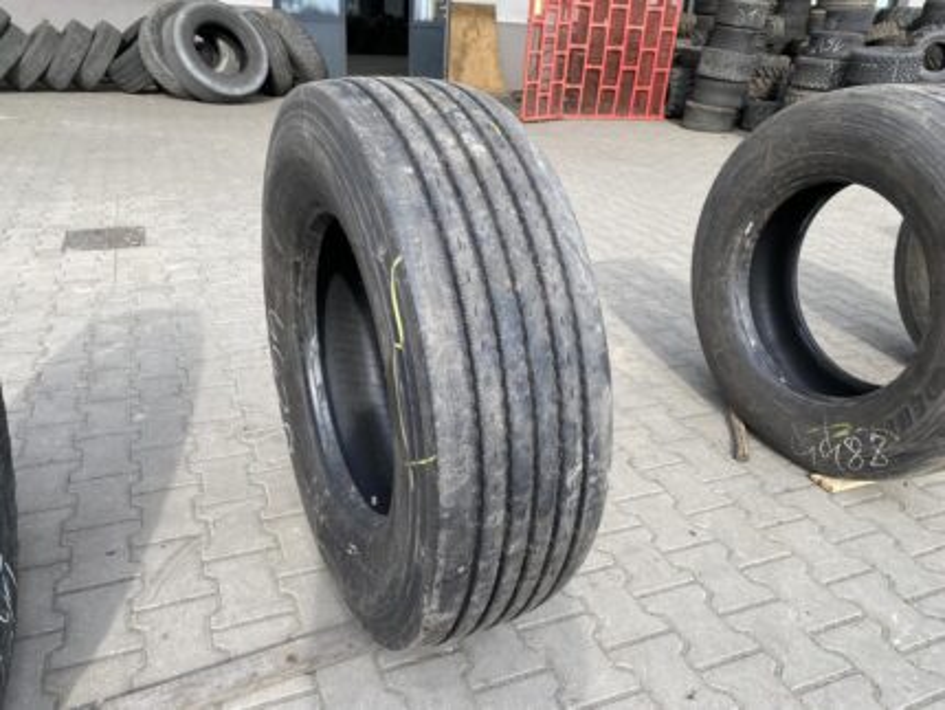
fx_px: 710
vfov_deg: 53.1
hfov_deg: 67.3
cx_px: 472
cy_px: 355
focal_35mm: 26
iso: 32
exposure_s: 1/554
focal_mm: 4.25
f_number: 1.8
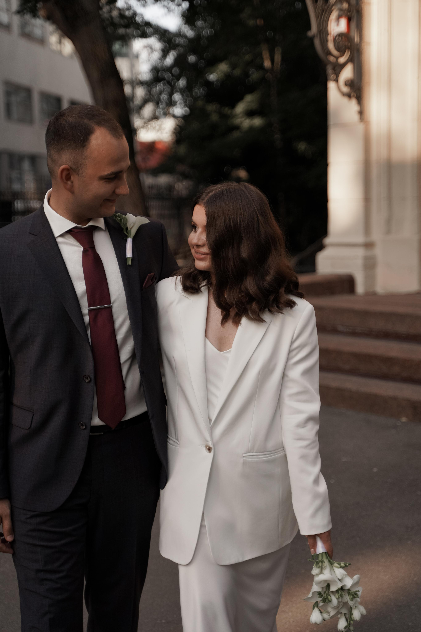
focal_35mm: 62
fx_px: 1087
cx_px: 210
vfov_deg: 32.4
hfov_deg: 21.9
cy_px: 316
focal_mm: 62
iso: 200
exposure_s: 1/1250
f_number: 2.8
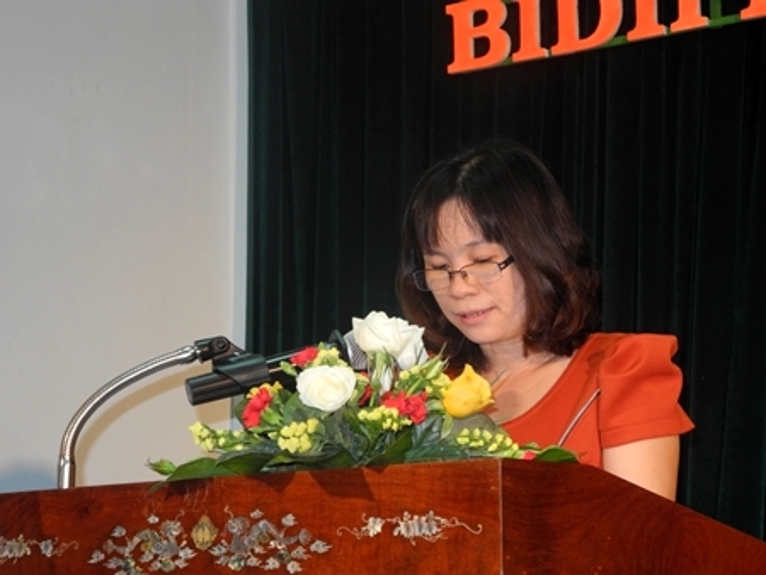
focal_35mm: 105
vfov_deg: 14.1
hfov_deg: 18.7
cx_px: 383
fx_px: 2325
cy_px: 288
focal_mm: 22.5
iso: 250
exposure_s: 1/30
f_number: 4.5
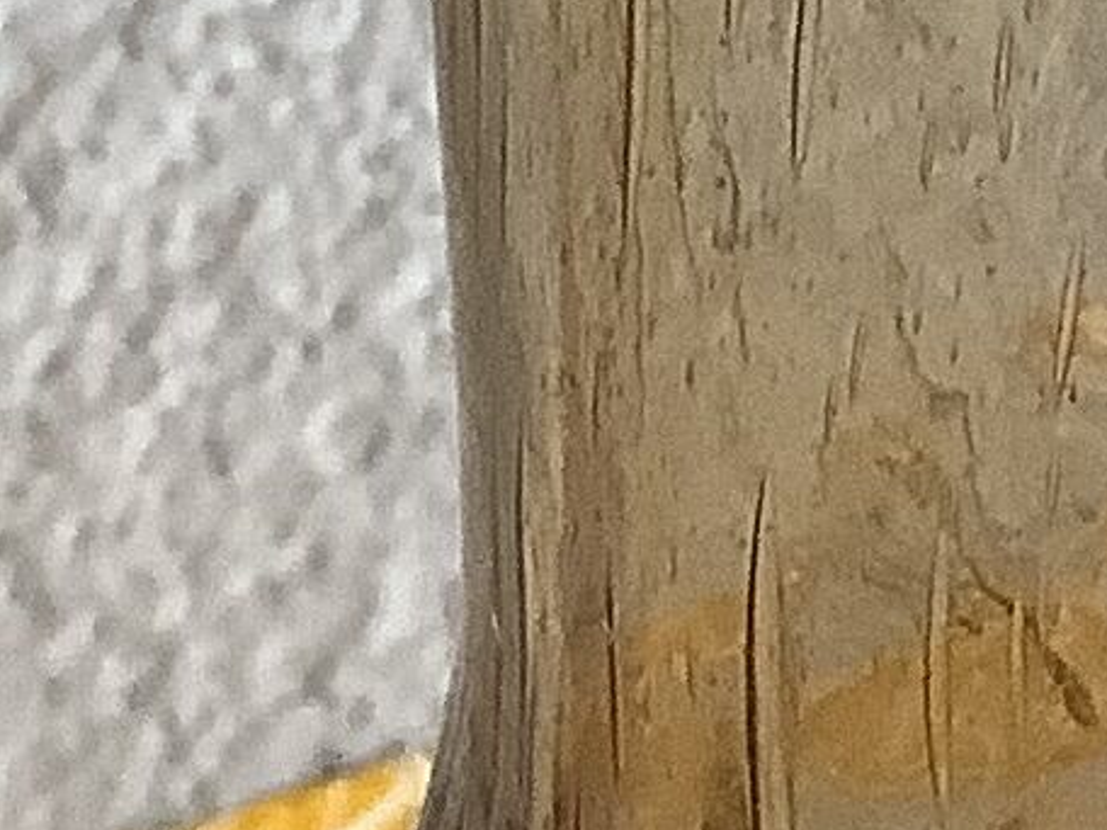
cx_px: 1551
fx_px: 7099
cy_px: -1160
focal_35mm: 222
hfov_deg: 8.7
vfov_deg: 6.4
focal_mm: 3.3
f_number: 2.4
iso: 100
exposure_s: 1/50
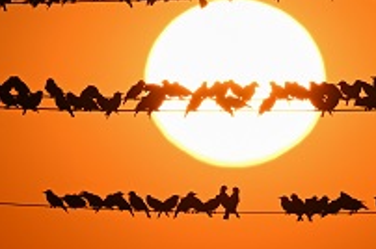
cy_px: 101
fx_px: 18593
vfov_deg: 0.8
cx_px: 223
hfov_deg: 1.2
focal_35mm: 1783
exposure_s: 1/13000
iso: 100
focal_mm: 400
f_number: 5.6
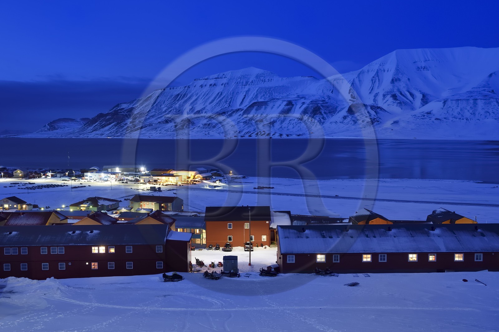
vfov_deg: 37.8
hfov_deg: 54.4
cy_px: 166
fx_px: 485
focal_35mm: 35
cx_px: 250
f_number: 6.3
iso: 200
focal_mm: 35
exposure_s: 10
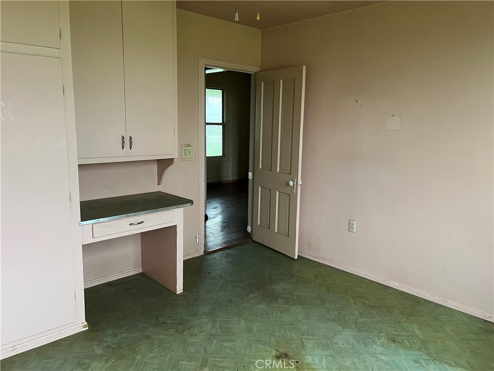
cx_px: 247
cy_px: 186
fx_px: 371
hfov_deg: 67.3
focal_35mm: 26
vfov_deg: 53.1
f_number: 1.6
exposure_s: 1/60
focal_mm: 5.1
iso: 320
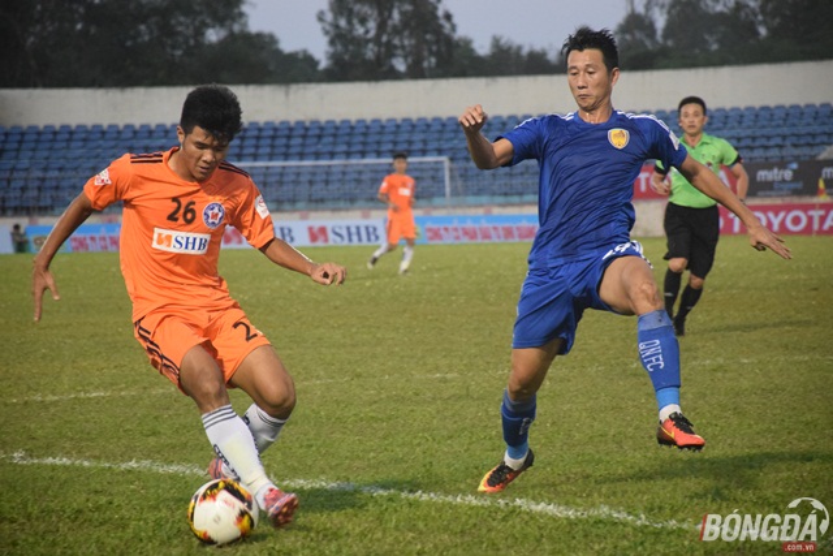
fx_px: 4860
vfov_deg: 6.5
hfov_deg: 9.8
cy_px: 278
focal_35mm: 210
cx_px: 416
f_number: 5.6
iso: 3200
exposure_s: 1/320
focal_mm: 140
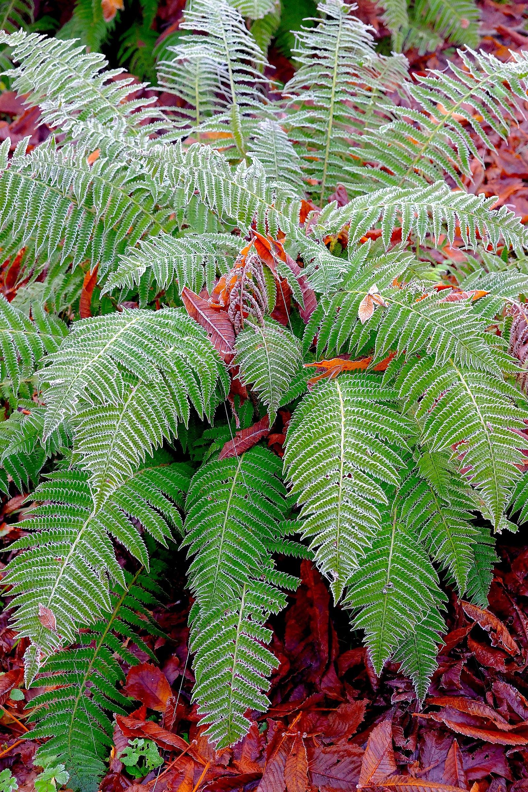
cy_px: 396
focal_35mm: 73
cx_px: 264
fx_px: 1606
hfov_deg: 18.7
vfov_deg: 27.7
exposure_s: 1/180
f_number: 5.6
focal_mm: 48.4
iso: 1250
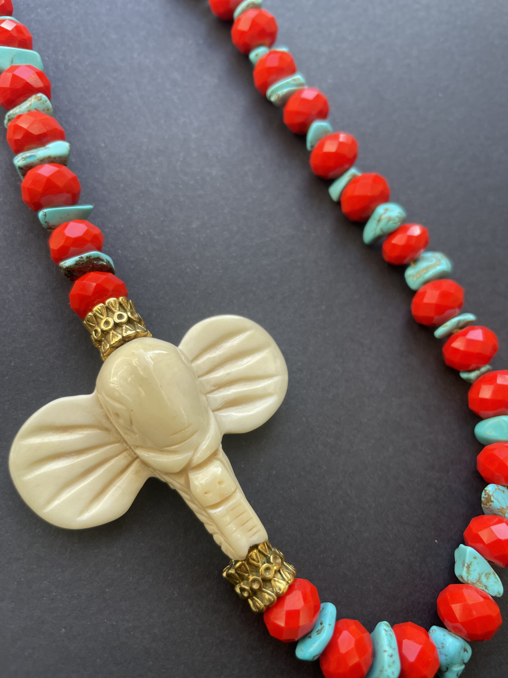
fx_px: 509
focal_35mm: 26
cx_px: 254
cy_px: 339
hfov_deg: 53.1
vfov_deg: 67.3
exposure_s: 1/121
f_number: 1.6
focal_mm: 4.2
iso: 40
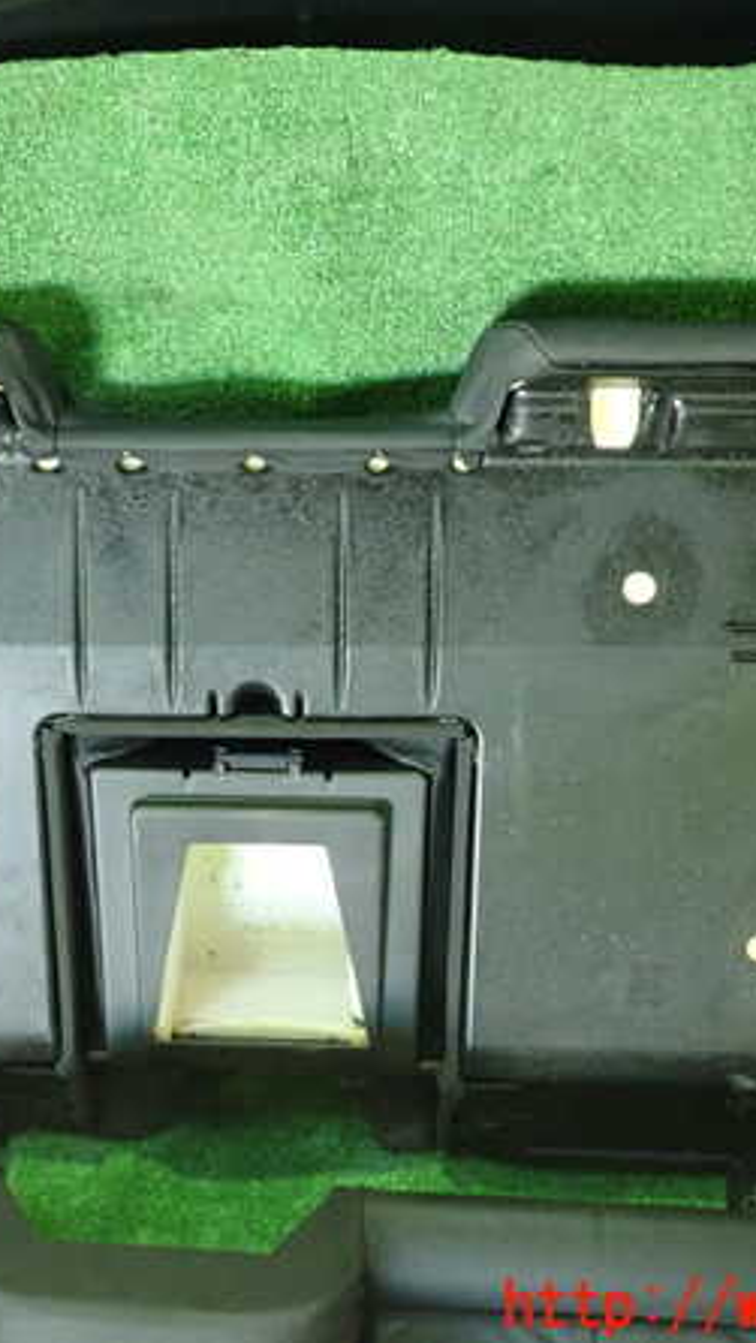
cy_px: 668
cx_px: 280
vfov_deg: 46.4
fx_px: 1567
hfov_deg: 27.0
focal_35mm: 44
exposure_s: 1/40
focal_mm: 5.5
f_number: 2.3
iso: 800
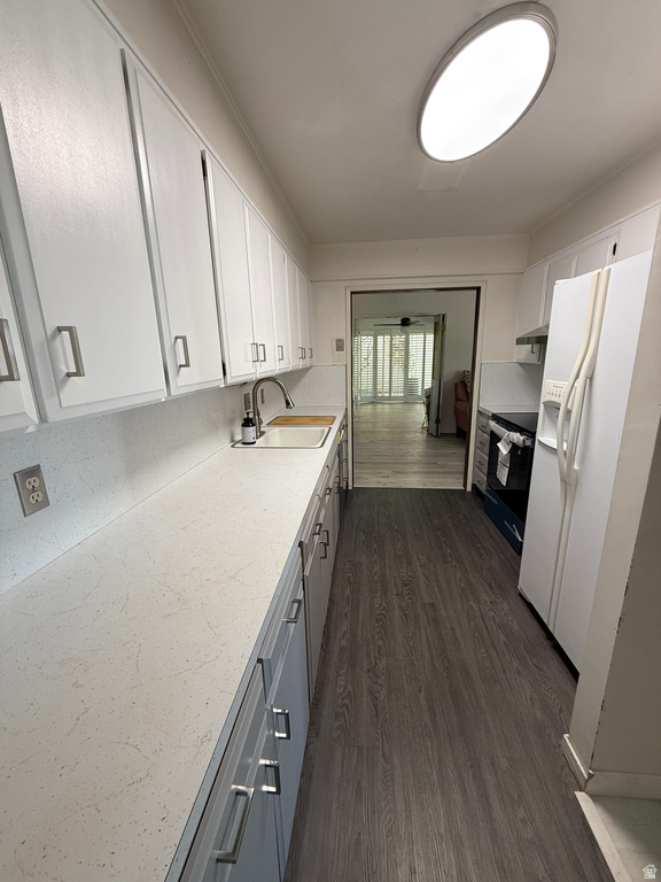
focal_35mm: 14
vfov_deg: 102.1
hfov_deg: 85.7
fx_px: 356
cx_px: 330
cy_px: 441
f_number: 2.2
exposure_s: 1/120
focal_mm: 2.22
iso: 200
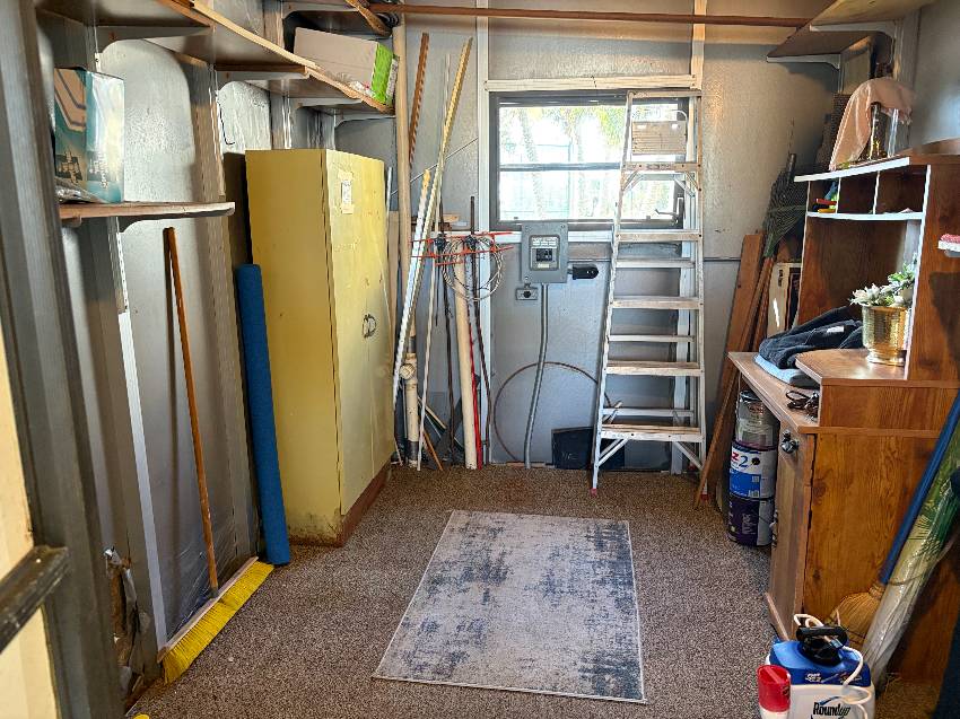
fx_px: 721
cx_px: 480
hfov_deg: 67.3
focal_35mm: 26
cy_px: 360
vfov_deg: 53.0
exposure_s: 1/40
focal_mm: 5.96
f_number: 1.6
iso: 400
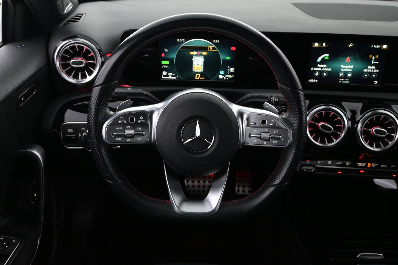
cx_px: 199
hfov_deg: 49.6
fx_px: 431
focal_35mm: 39
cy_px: 132
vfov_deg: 34.2
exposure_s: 1/50
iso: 2500
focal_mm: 26
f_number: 4.5
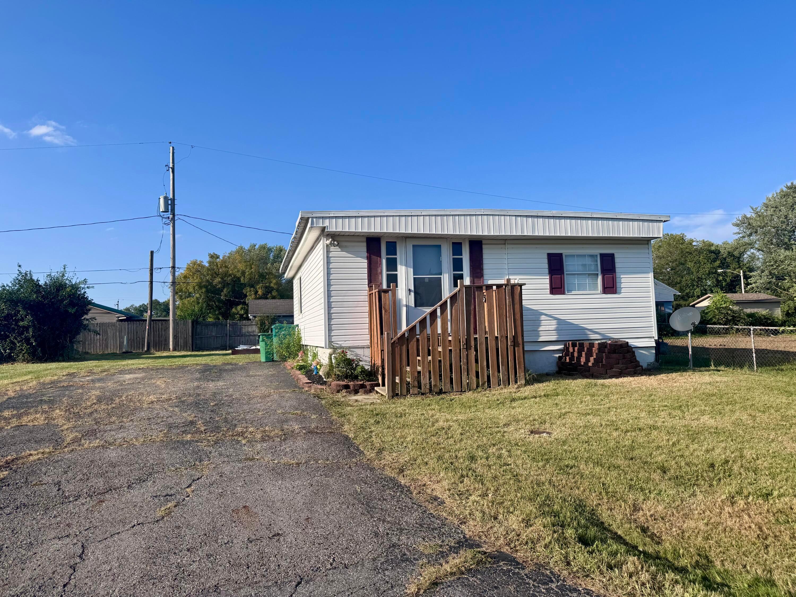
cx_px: 398
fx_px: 552
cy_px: 298
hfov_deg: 71.6
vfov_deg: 56.8
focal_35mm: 24
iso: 80
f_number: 1.78
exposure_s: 1/3802
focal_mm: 6.76
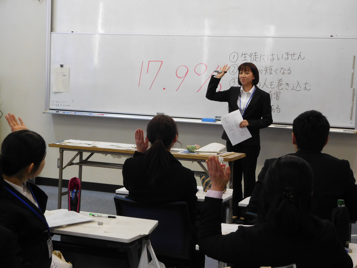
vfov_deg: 21.0
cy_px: 134
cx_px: 178
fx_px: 722
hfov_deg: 27.8
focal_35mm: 70
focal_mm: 12.5
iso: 320
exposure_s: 1/30
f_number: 4.5
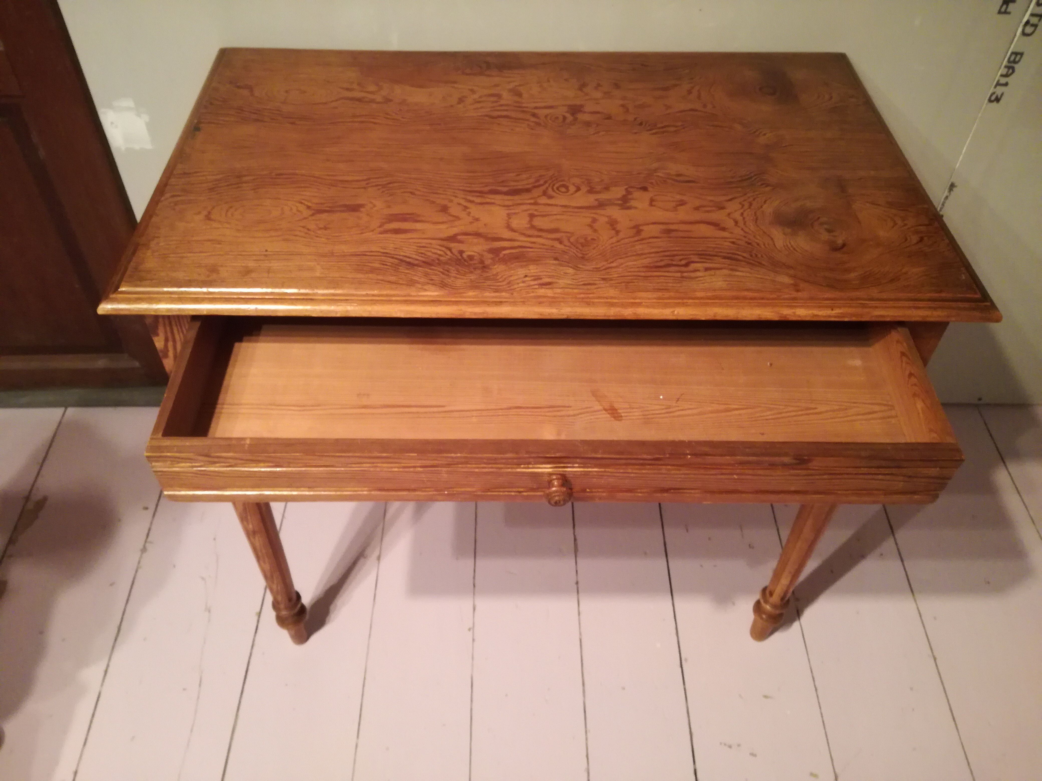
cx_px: 521
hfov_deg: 65.3
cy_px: 390
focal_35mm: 27
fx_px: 813
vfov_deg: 51.4
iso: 640
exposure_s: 1/16.7
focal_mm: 3.79
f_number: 2
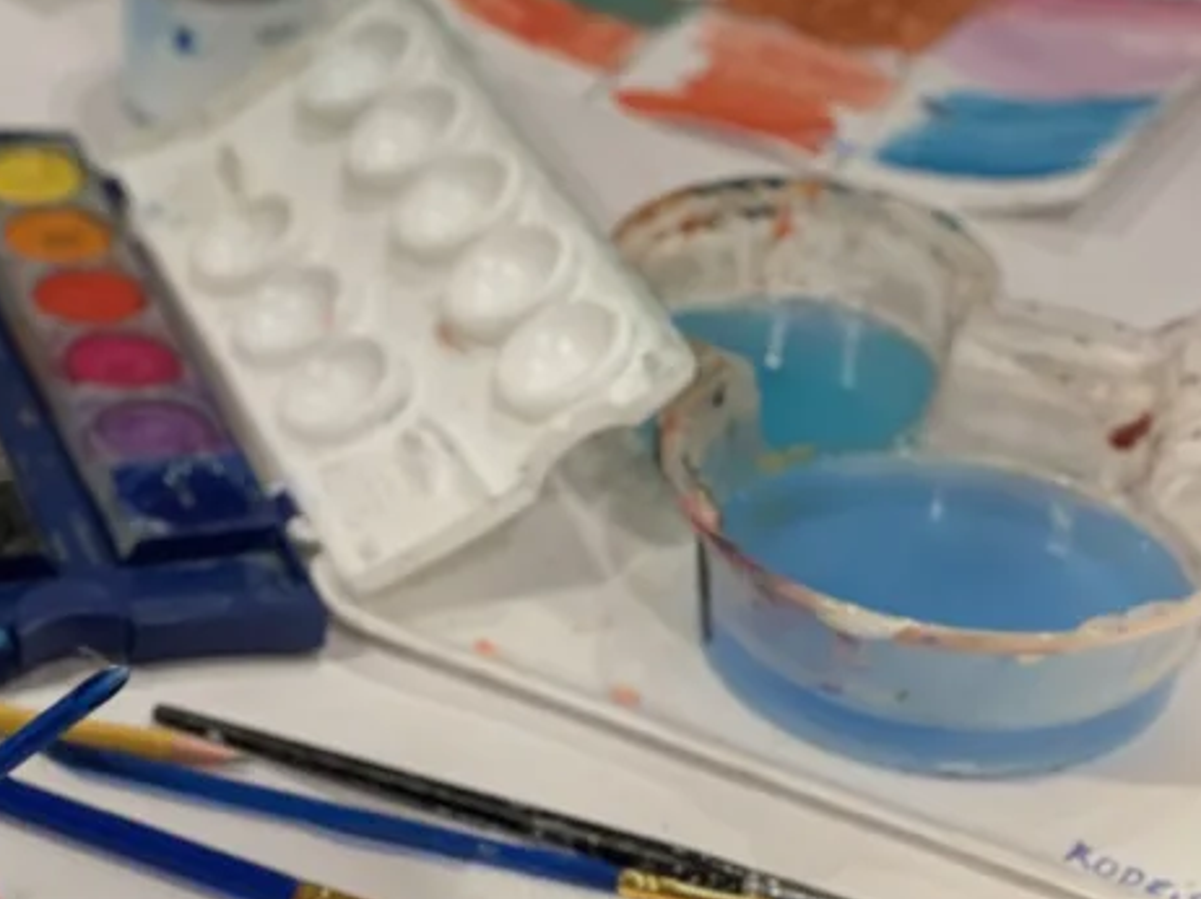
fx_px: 4924
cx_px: -16
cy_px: 928
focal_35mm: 142
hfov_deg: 13.7
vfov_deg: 10.3
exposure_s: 1/120
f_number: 2.2
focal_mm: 7.5
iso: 200
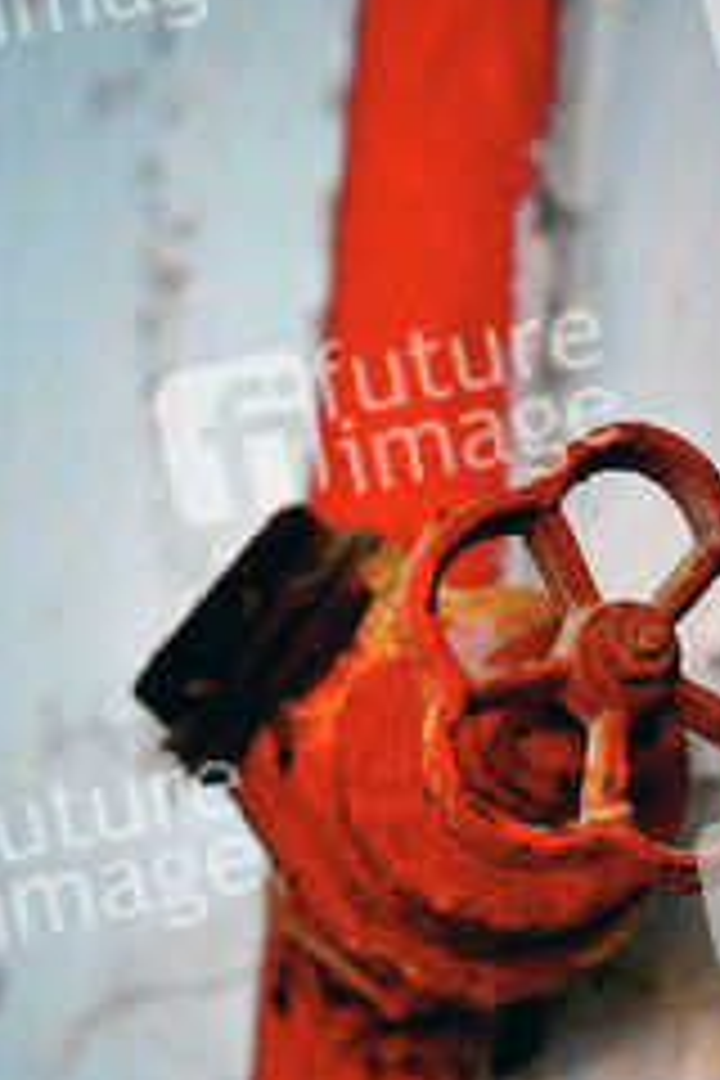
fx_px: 3750
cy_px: 644
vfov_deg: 16.4
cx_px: 520
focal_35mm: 125
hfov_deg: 10.9
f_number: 2.5
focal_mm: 50
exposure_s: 1/500
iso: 3200
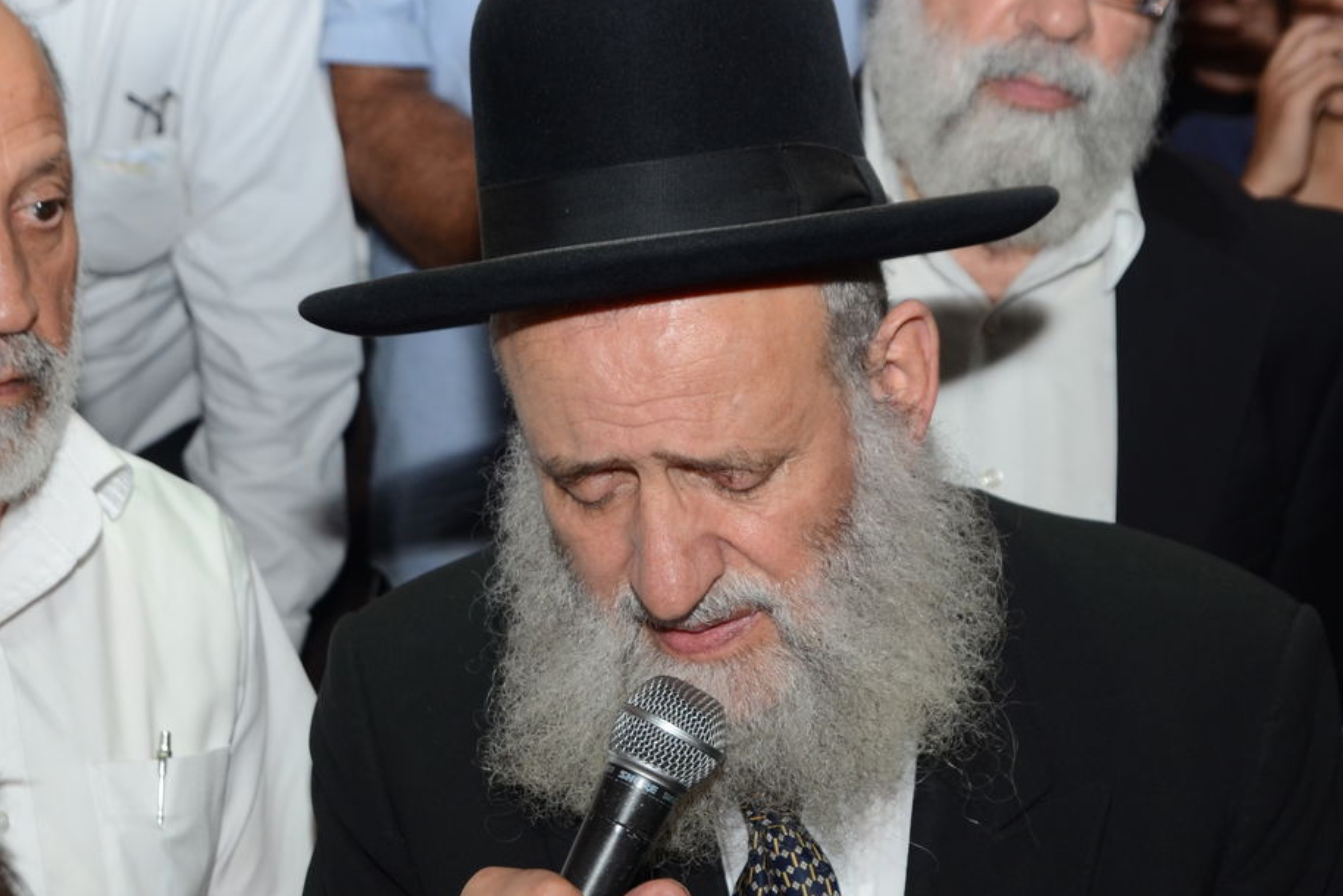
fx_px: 4105
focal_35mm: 110
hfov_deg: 18.6
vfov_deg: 12.4
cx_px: 721
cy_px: 663
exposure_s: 1/160
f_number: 5.6
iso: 640
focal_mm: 48
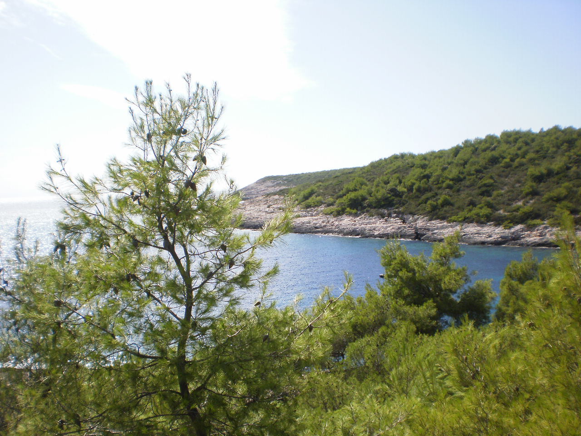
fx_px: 638
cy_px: 218
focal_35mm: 38
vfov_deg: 37.7
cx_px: 290
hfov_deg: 49.0
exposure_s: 1/1000
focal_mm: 6.3
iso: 100
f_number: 4.6
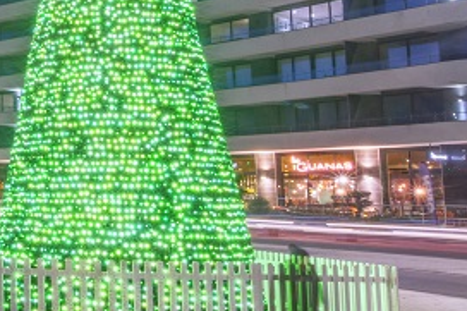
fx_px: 752
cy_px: -24
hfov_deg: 27.4
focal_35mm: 58
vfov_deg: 22.2
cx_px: -173
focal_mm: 14
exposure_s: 20
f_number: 20
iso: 100
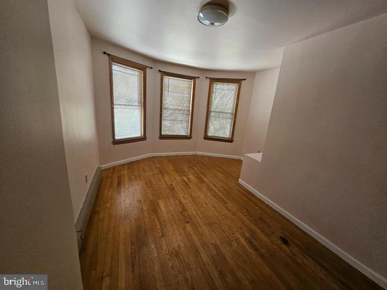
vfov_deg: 89.9
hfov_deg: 106.2
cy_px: 145
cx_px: 194
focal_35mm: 13
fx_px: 145
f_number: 2.2
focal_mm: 1.74
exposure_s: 1/77.4
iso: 250
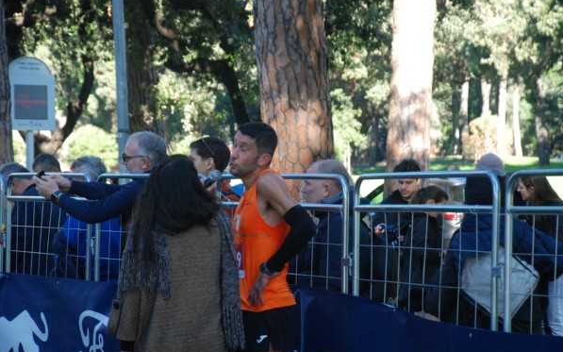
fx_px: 2363
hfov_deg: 13.6
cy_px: 185
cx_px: 282
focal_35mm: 154
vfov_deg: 8.5
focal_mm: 100
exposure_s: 1/250
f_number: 5.6
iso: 1000
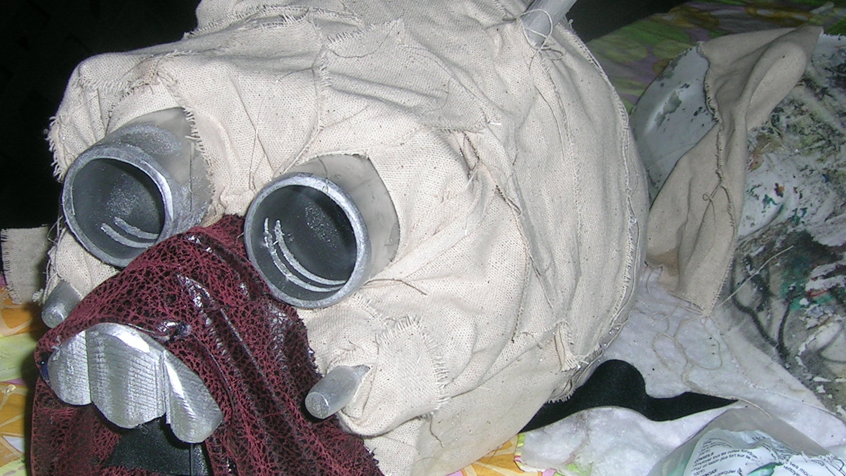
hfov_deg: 39.8
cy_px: 267
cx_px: 357
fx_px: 1167
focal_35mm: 52
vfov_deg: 23.0
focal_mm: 5.4
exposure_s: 1/60.1
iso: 50
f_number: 4.8
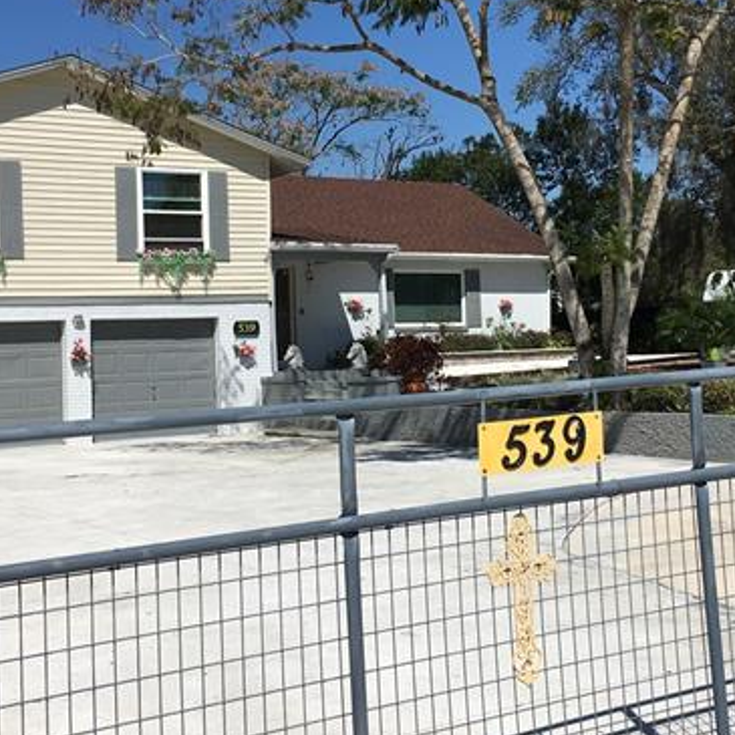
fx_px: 1297
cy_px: 296
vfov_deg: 31.6
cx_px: 401
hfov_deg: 31.6
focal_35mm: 54
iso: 25
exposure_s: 1/3344
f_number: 2.2
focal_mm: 4.15
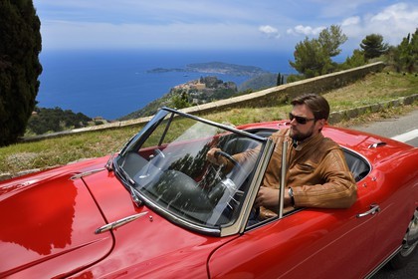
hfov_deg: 73.7
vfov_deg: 53.1
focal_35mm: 24
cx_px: 209
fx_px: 279
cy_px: 140
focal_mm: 24
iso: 200
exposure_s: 1/640
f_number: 8
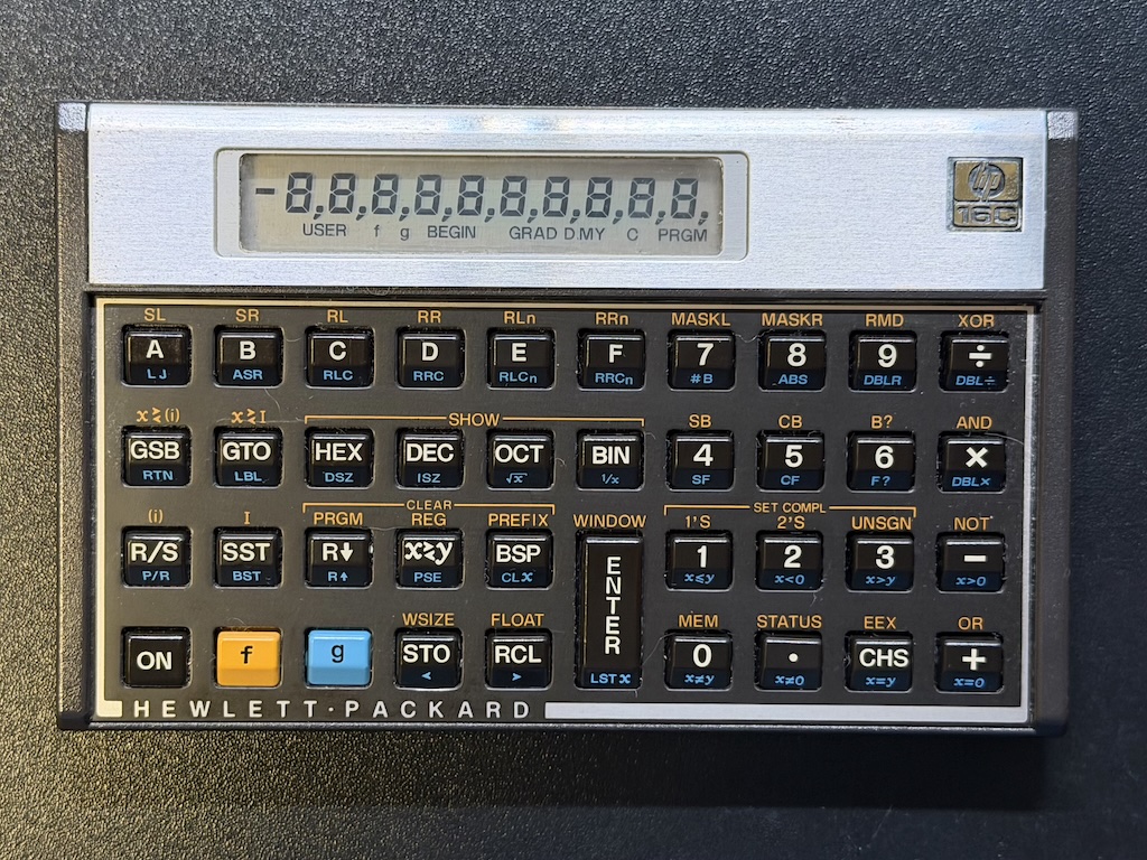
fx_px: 1590
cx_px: 574
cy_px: 430
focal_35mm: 48
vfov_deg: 30.3
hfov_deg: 39.7
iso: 500
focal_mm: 6.76
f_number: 1.78
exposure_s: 1/38
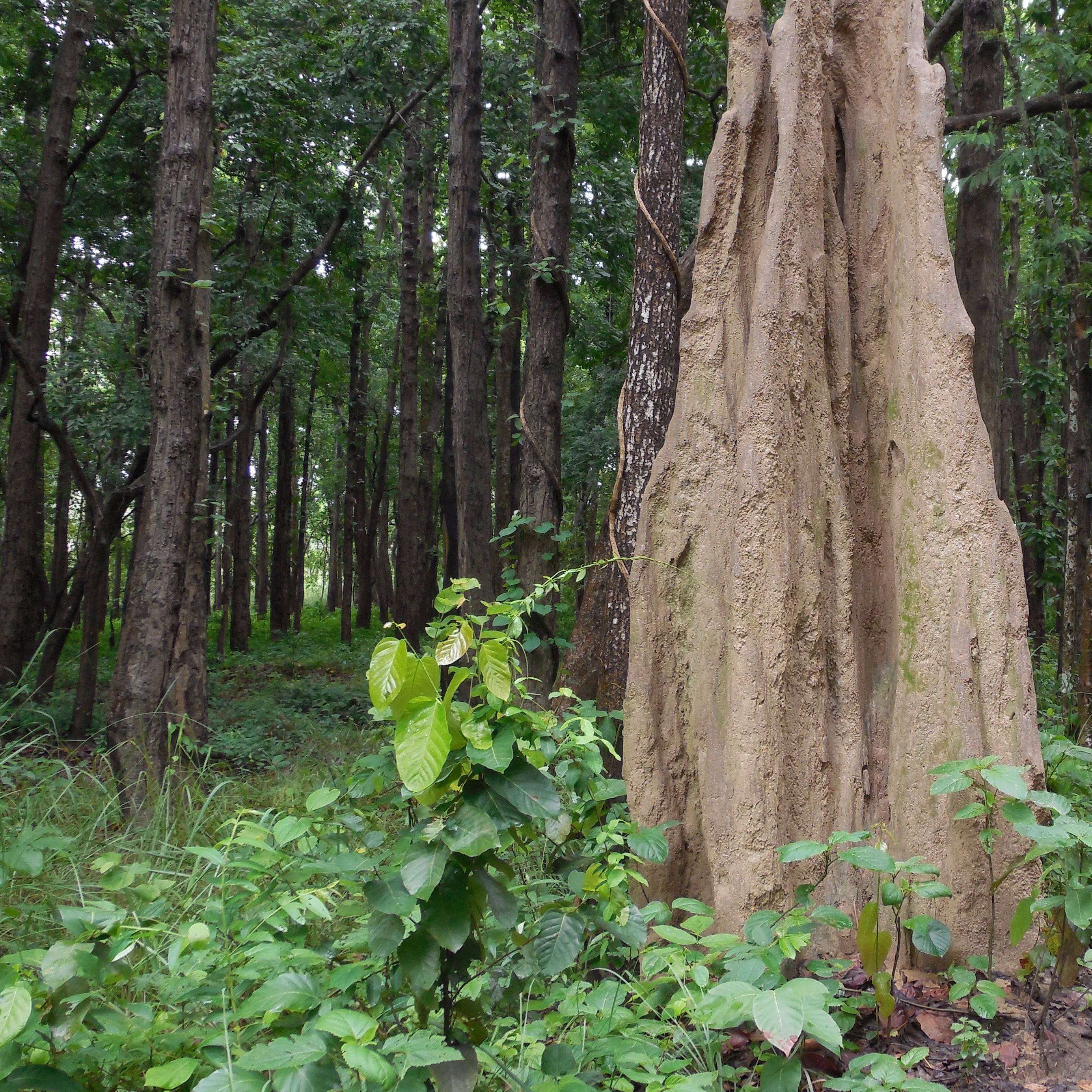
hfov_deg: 33.0
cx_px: 881
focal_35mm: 50
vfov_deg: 34.0
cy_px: 483
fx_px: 1785
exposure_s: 1/60
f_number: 3.4
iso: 125
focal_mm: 6.1
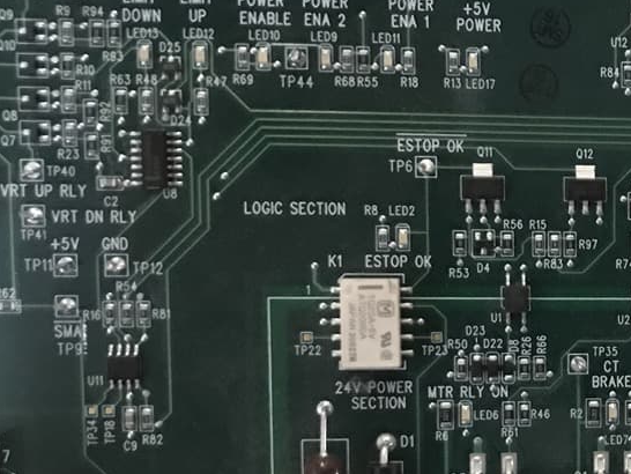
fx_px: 1495
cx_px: 718
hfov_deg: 22.3
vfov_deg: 17.8
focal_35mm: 82
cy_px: 403
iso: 80
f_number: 1.8
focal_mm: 3.99
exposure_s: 1/5
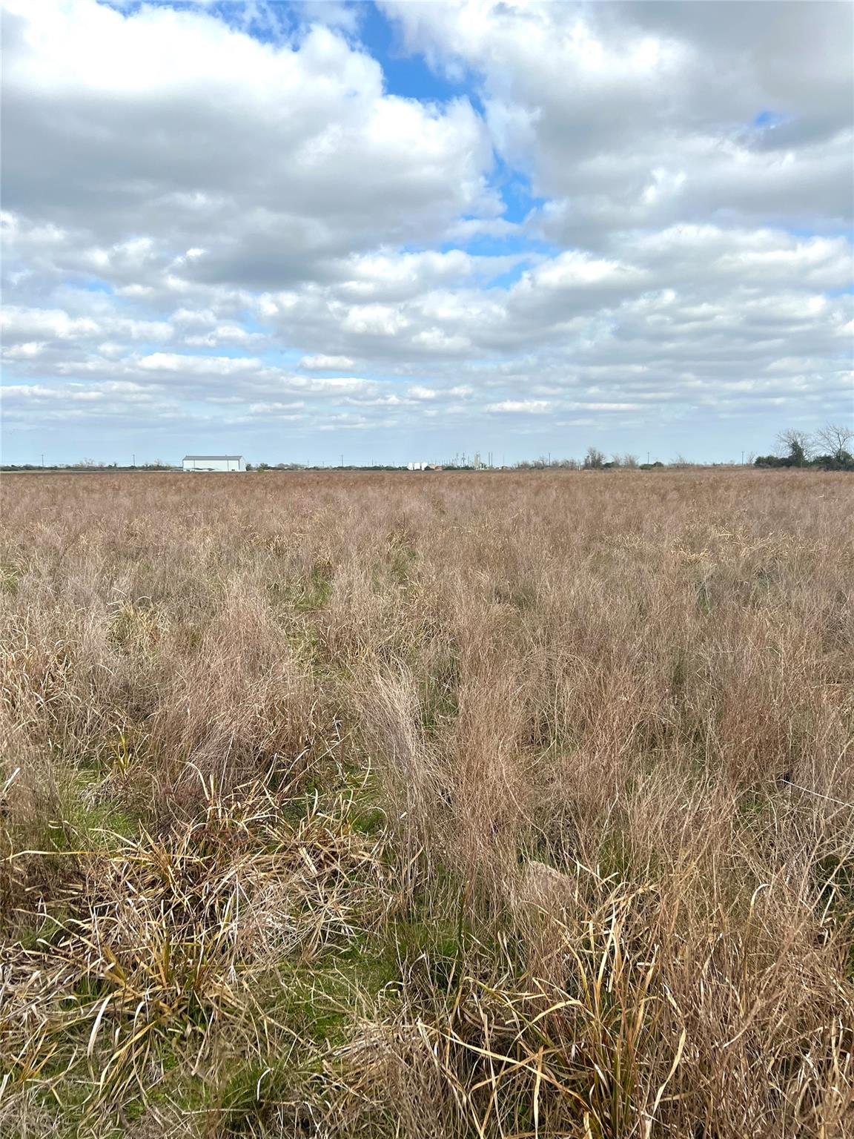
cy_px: 570
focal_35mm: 26
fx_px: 855
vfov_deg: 67.3
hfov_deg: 53.1
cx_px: 427
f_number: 1.5
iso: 50
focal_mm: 5.7
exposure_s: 1/3460
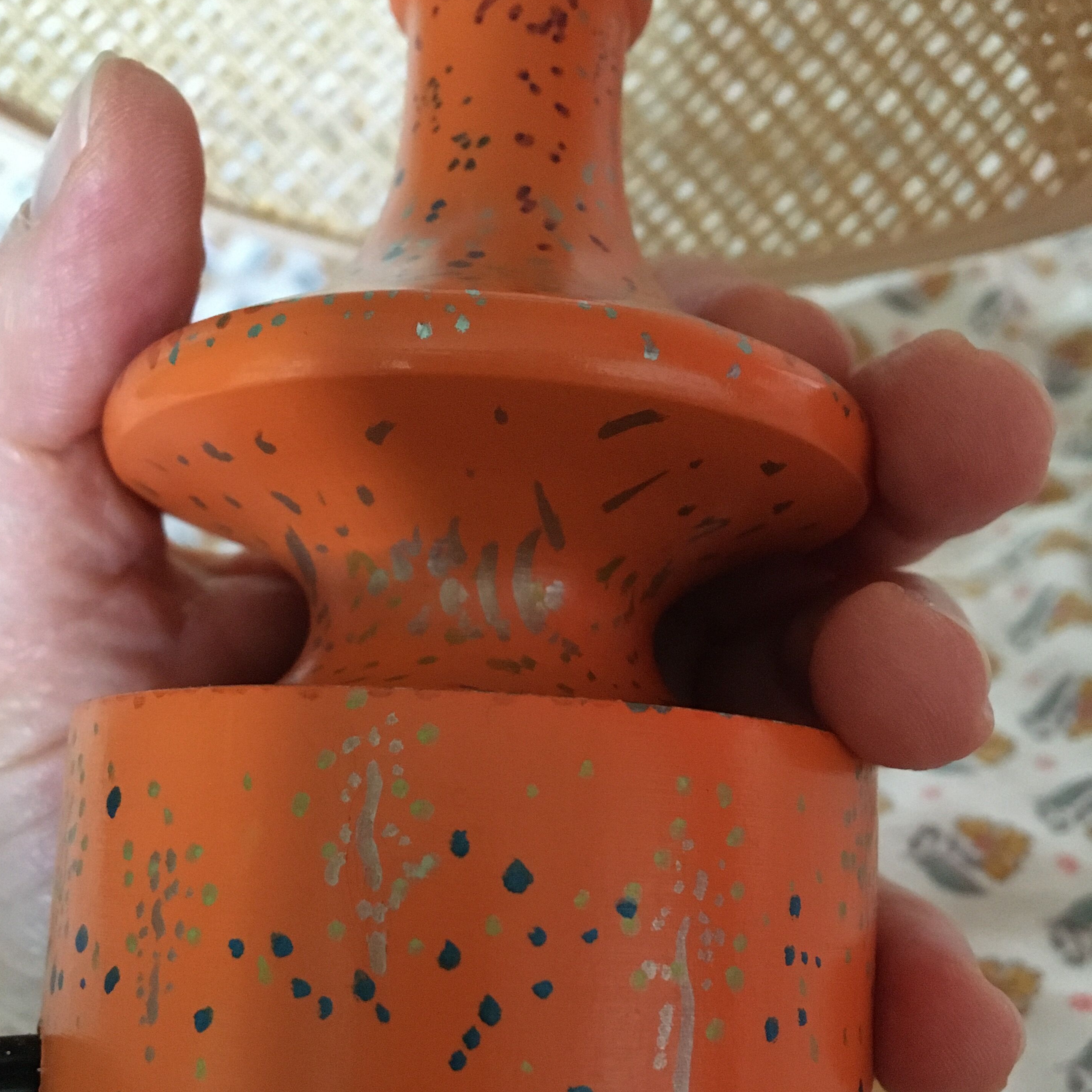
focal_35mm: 36
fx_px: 1285
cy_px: 703
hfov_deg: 46.0
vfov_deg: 45.5
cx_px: 518
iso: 320
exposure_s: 1/17
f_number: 2.2
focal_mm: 4.15
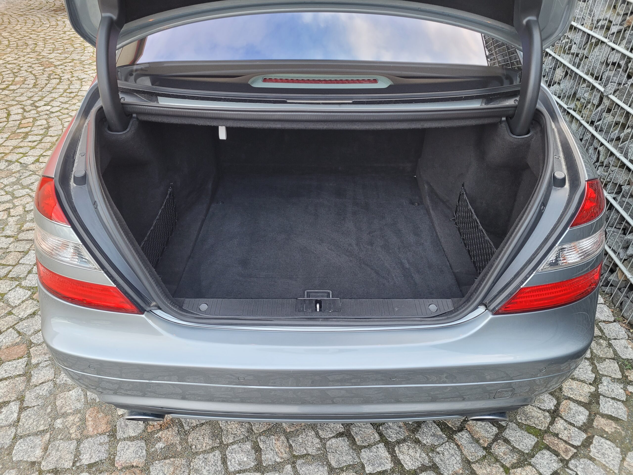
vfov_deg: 53.1
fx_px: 475
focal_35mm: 26
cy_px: 238
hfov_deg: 67.3
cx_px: 316
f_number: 1.8
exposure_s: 1/100
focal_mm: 5.4
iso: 125
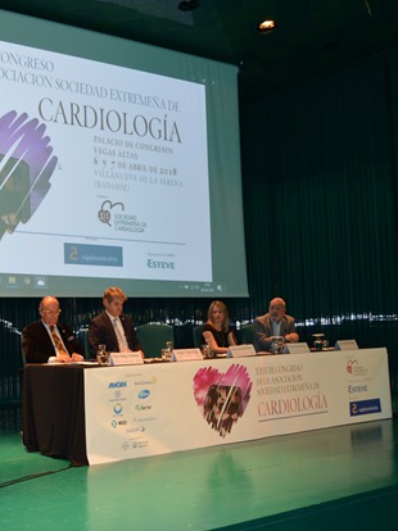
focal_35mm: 49
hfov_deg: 28.7
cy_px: 263
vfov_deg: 38.9
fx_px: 752
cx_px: 58
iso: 1000
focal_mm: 22
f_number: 3.5
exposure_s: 1/60
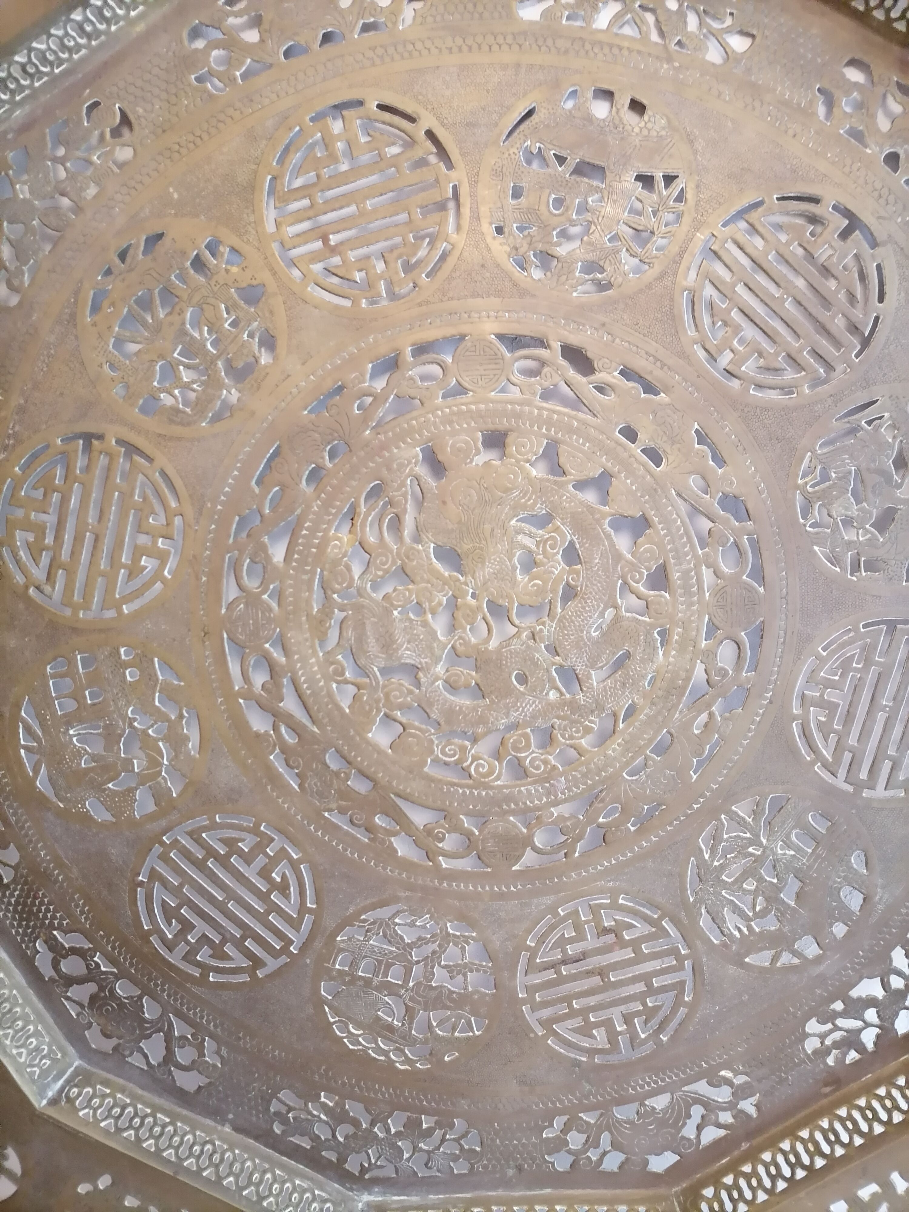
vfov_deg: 67.3
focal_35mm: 26
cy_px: 606
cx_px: 454
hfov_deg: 53.1
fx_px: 910
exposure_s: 1/30
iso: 640
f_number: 1.8
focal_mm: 5.4
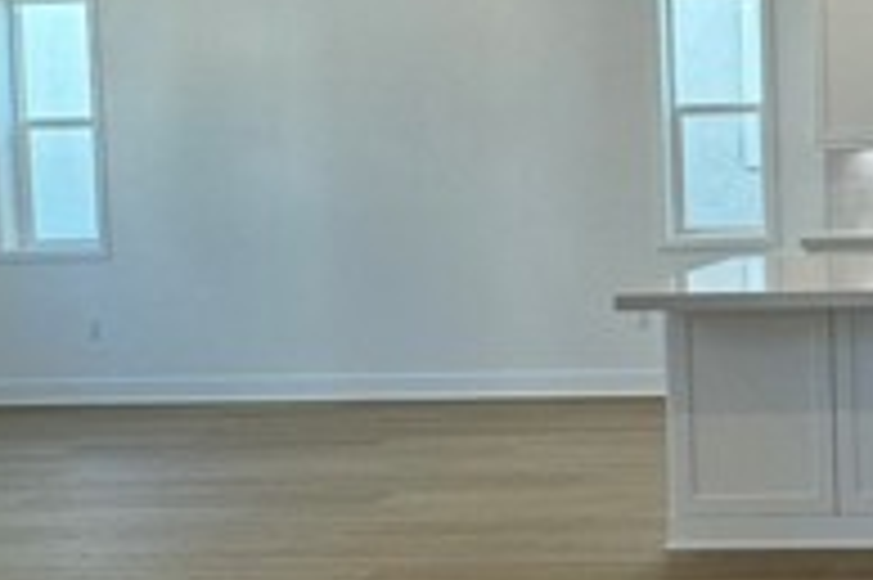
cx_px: 1053
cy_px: 193
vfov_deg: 27.9
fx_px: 1163
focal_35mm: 48
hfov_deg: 33.4
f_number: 2.2
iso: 100
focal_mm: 2.22
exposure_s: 1/120
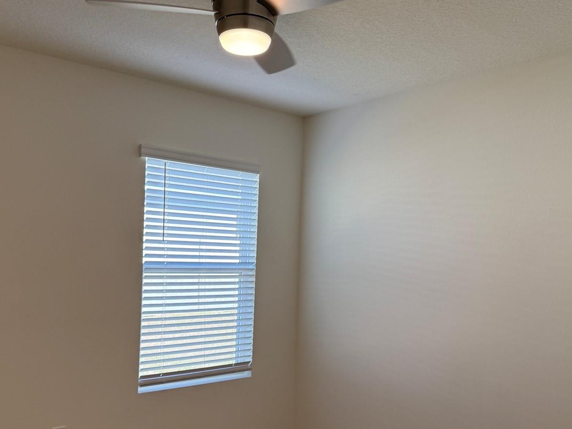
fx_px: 545
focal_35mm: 33
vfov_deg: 42.7
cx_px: 270
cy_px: 263
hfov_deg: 55.3
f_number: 1.78
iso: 125
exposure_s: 1/232
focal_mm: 6.76
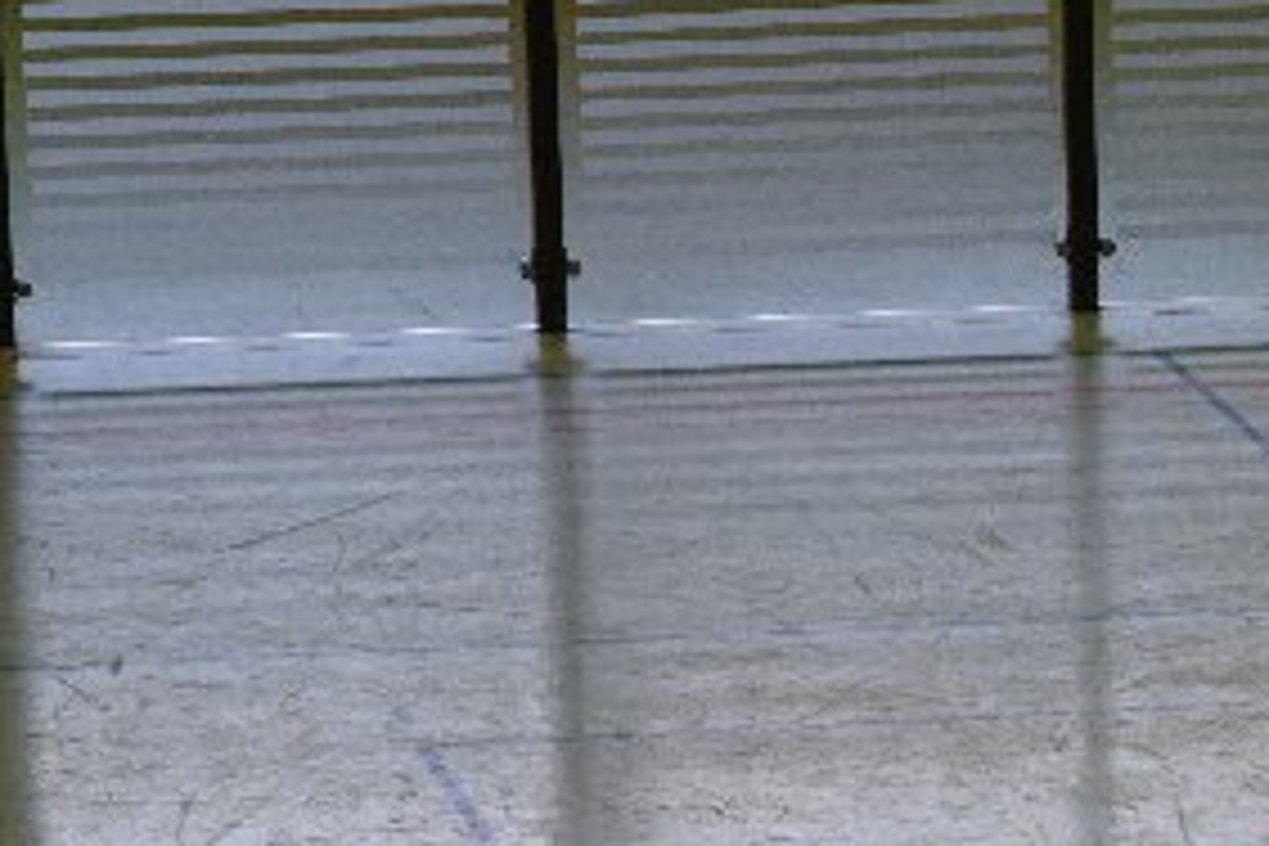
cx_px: 1881
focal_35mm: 372
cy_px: 956
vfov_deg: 3.7
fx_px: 13112
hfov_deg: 5.5
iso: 1600
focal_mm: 70
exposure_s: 1/500
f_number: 4
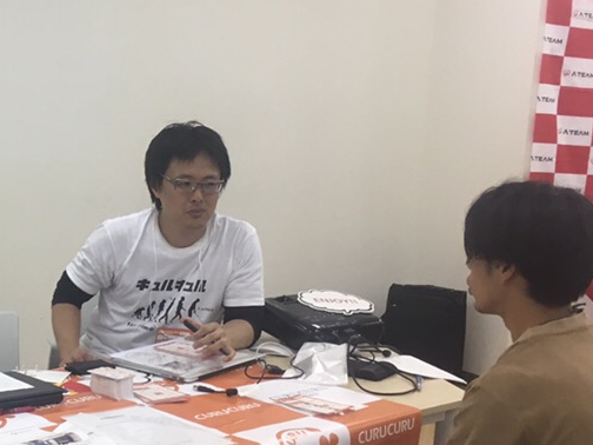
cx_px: -26
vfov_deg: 21.3
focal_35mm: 69
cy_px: 246
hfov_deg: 26.4
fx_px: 1182
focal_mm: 4.15
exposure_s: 1/30
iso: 25
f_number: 2.2
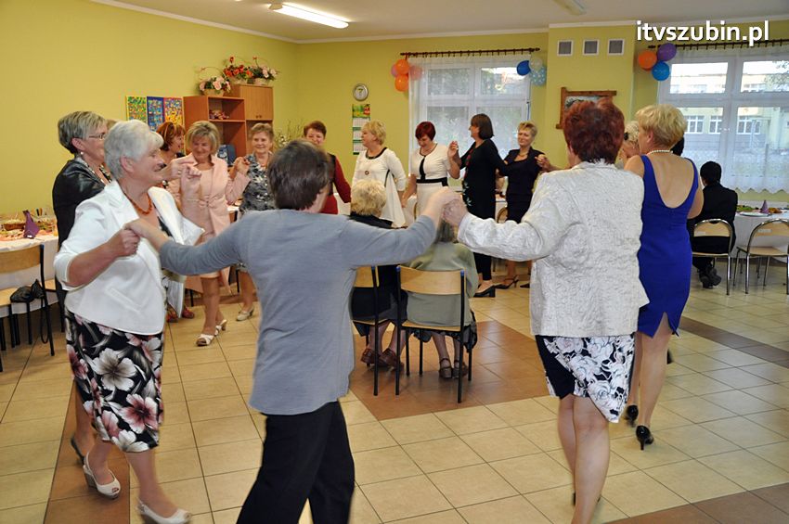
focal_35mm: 32
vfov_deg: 41.6
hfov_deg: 59.5
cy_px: 262
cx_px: 394
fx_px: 690
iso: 1000
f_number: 6.3
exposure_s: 1/60
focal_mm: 21
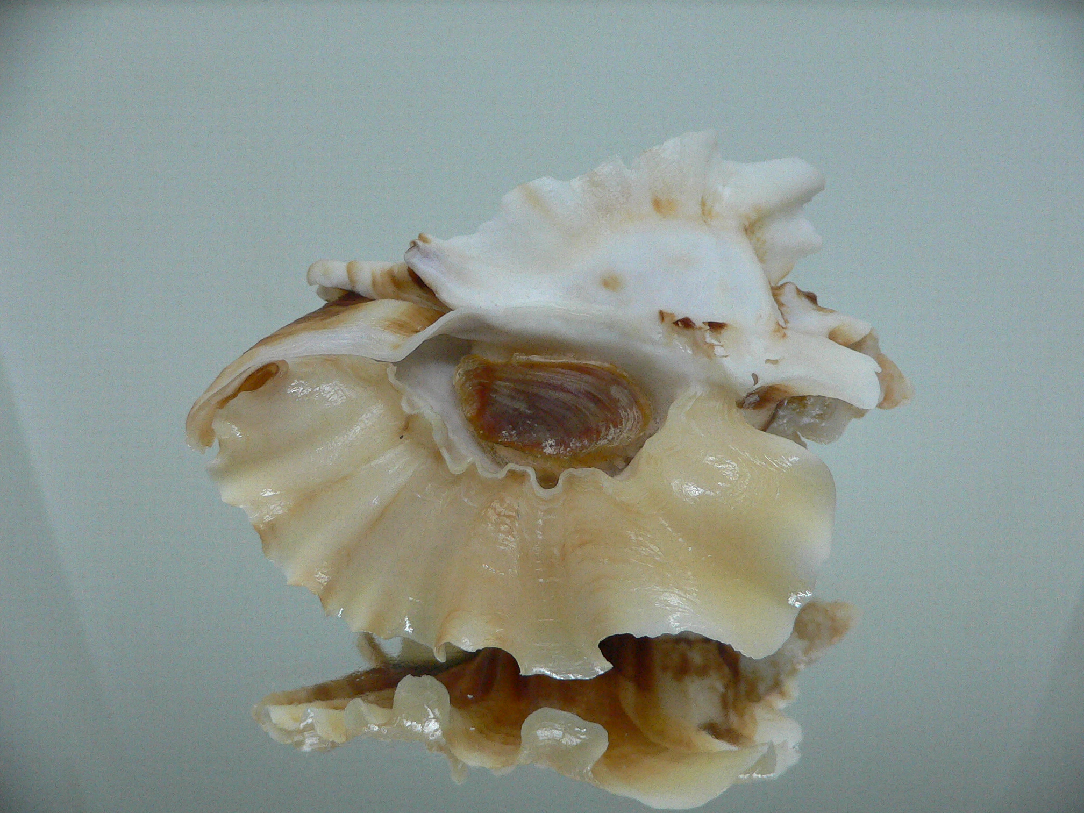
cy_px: 406
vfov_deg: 40.7
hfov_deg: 52.6
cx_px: 542
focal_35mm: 35
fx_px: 1096
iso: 200
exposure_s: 1/60
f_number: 2.8
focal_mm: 4.6
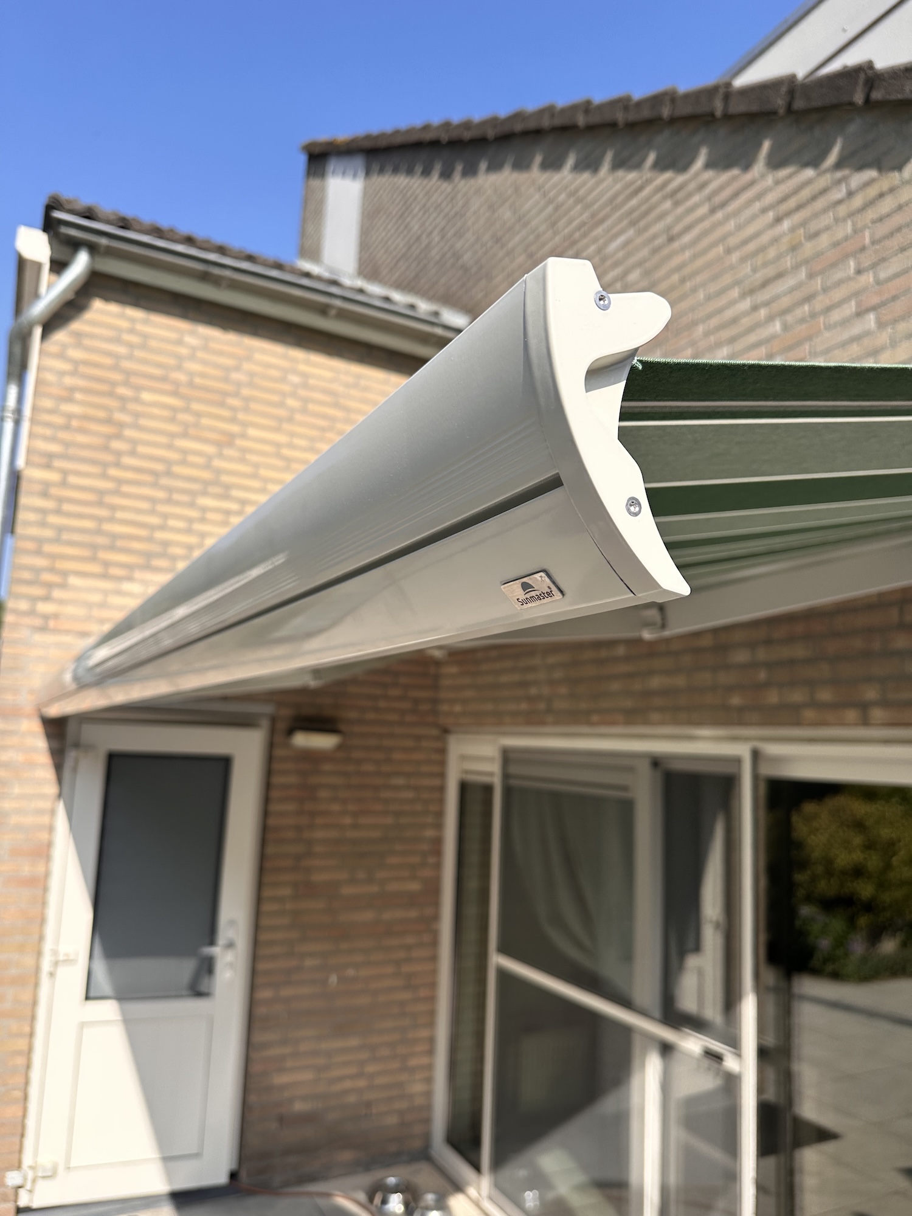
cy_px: 608
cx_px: 456
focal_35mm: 24
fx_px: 843
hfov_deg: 56.8
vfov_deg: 71.6
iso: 80
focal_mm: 6.86
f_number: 1.78
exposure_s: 1/2410
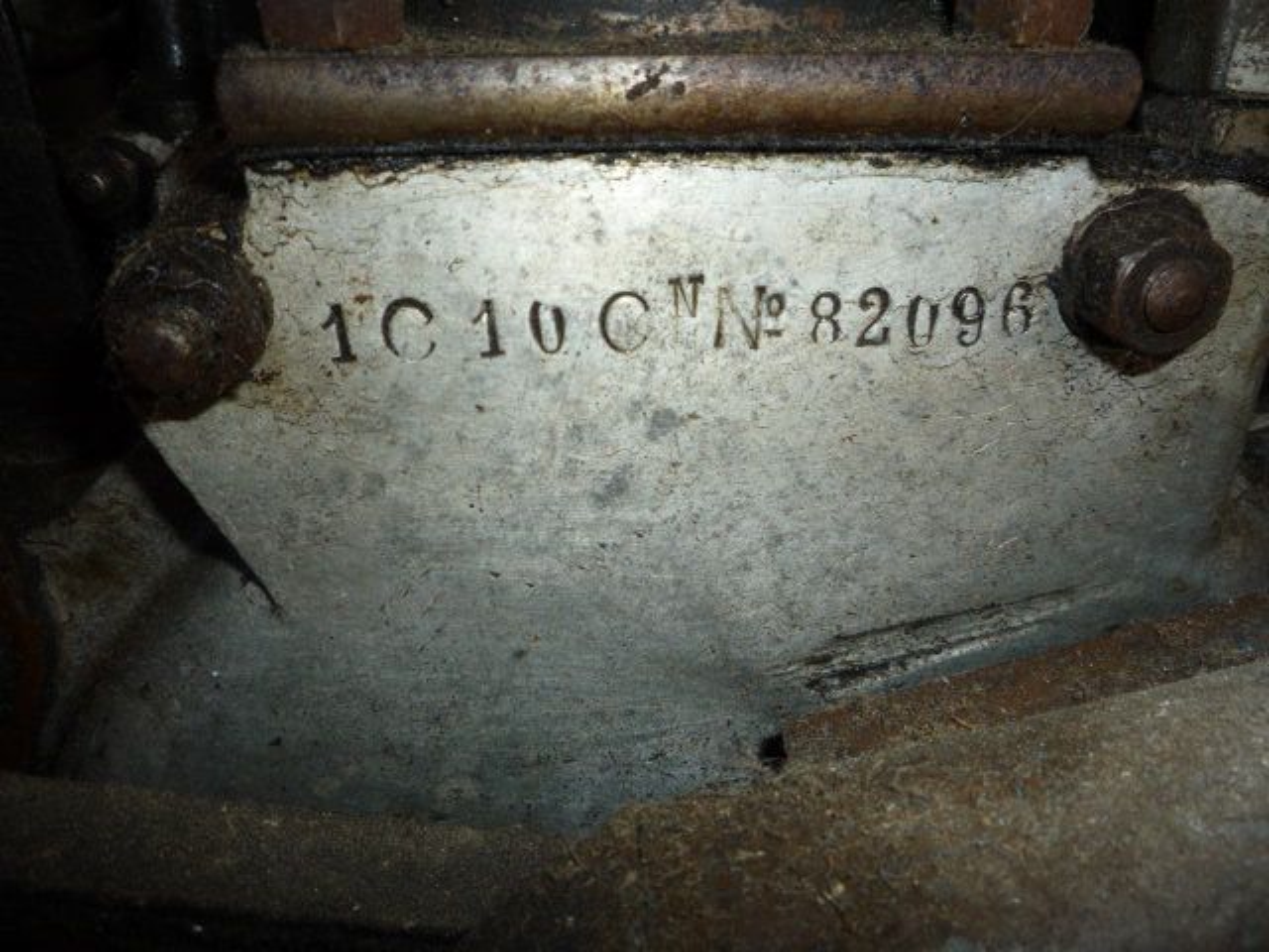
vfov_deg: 46.8
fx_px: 1100
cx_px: 634
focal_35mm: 30
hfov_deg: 60.0
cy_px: 476
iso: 100
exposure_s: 1/30
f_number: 4
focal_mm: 5.2
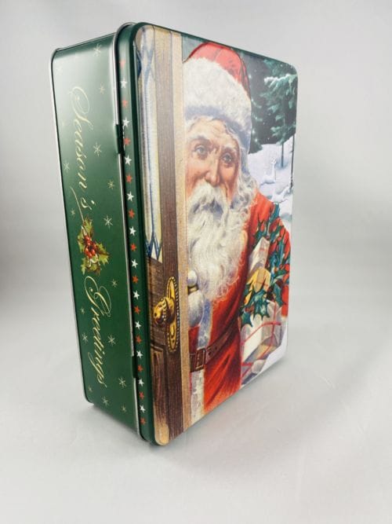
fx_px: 393
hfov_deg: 53.0
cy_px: 262
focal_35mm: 26
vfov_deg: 67.3
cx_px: 196
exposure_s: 1/100
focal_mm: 4.25
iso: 64
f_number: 1.8
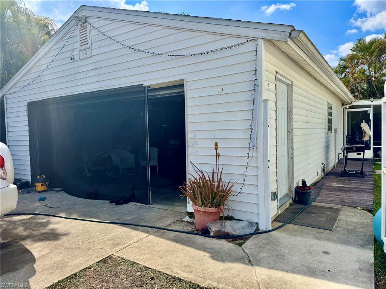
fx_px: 268
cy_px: 144
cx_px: 193
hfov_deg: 71.6
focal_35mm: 24
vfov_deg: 56.8
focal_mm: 6.76
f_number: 1.78
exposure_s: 1/5348
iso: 80
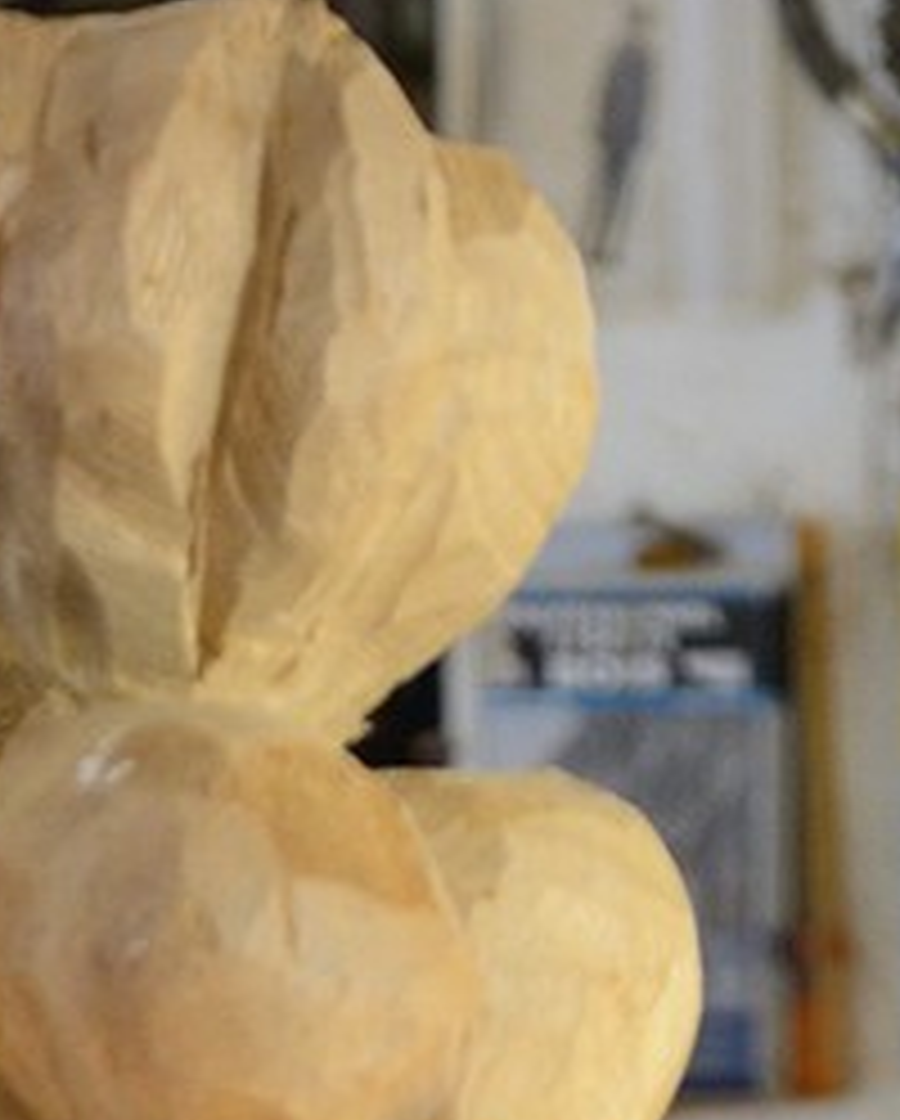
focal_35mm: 752
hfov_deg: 2.1
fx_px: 24977
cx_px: -698
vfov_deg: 2.5
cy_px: 3351
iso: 1600
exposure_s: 1/100
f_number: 4
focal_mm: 125
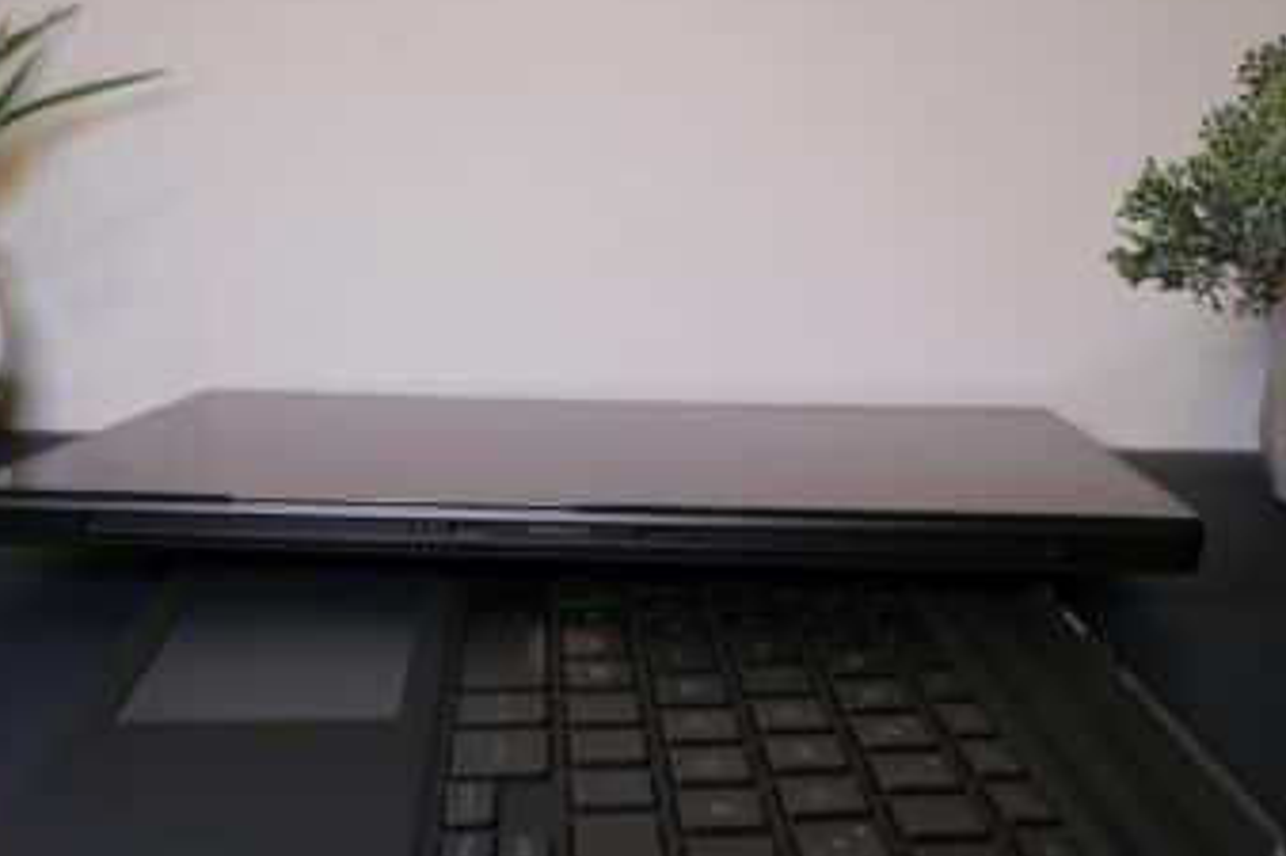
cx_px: 632
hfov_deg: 43.6
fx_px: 1607
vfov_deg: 29.8
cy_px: 468
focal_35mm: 45
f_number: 8
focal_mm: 25.7
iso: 1250
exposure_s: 1/38
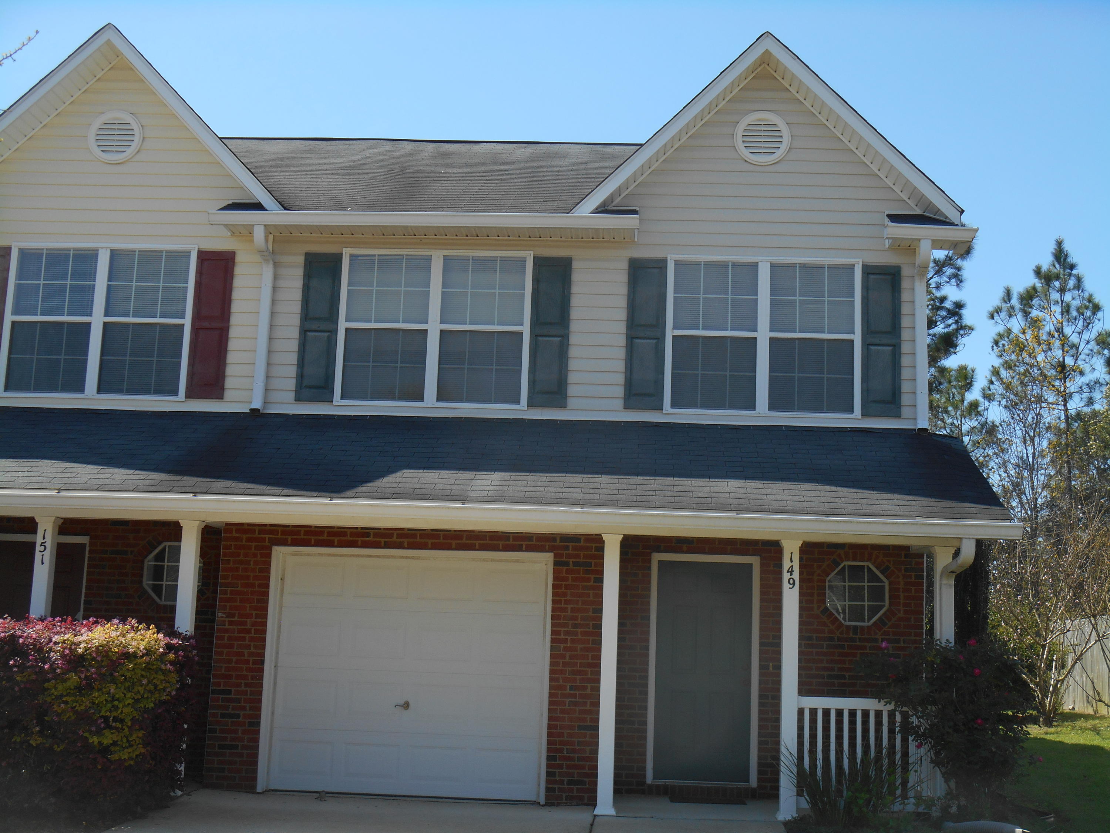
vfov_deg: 31.5
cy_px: 416
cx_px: 555
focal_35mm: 46
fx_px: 1475
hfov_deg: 41.2
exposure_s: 1/500
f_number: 4
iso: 80
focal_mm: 8.3
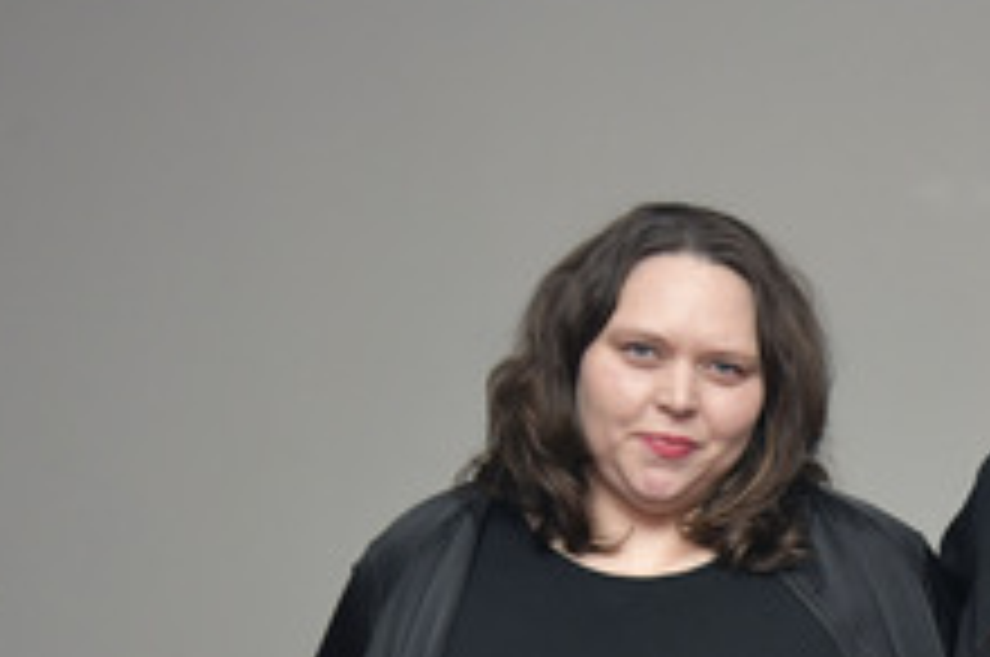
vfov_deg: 16.3
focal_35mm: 82
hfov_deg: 24.2
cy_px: 644
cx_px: 875
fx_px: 2252
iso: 2000
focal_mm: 40
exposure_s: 1/200
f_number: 5.6
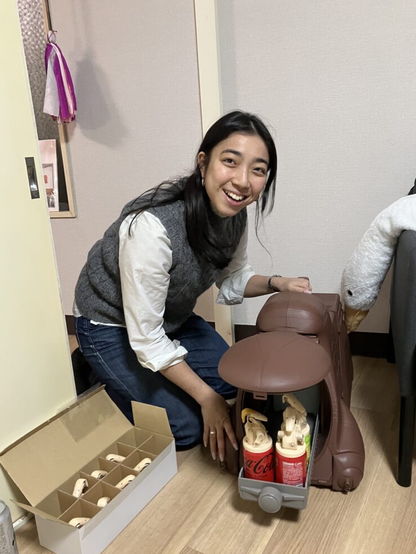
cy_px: 280
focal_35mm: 29
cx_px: 212
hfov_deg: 48.2
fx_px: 465
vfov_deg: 61.7
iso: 320
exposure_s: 1/60
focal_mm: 3.99
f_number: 1.8
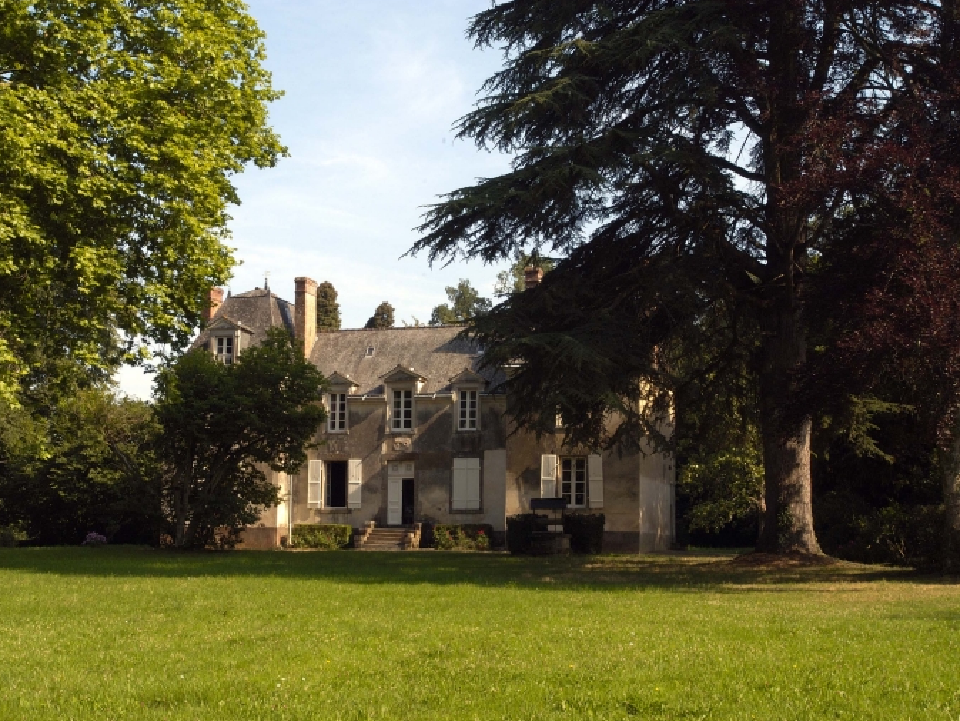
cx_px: 421
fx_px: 1596
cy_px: 358
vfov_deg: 25.4
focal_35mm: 58
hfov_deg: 33.4
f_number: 16
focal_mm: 35
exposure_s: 1/80
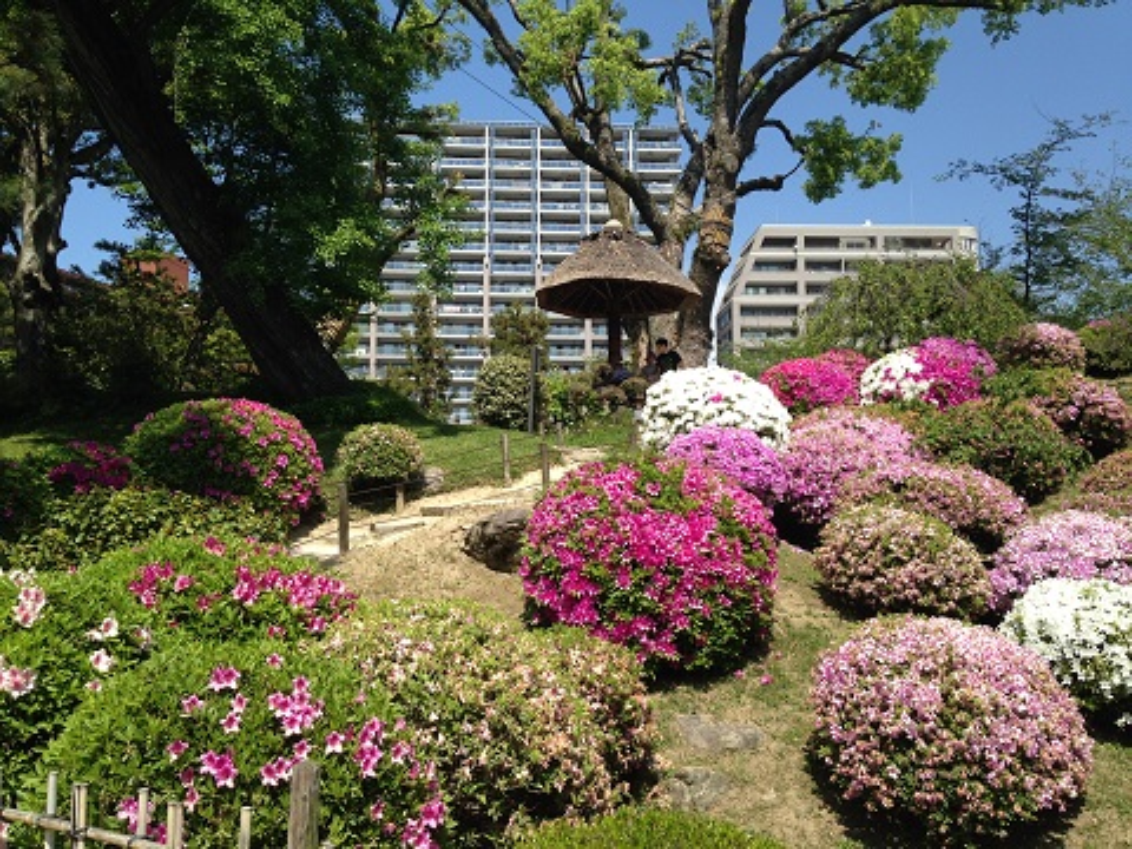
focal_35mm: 33
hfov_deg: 55.4
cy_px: 424
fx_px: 1079
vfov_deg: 42.9
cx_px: 566
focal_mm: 4.12
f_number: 2.4
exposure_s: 1/1232
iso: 50
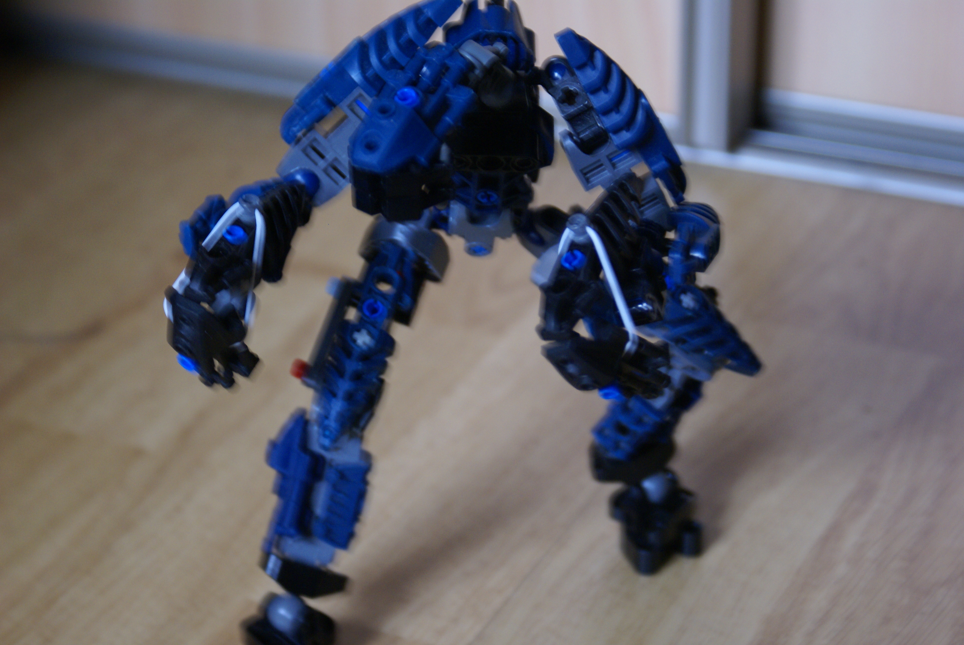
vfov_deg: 13.1
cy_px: 322
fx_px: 2815
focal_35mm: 105
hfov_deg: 19.4
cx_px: 482
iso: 400
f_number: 5.6
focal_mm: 70
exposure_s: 1/6
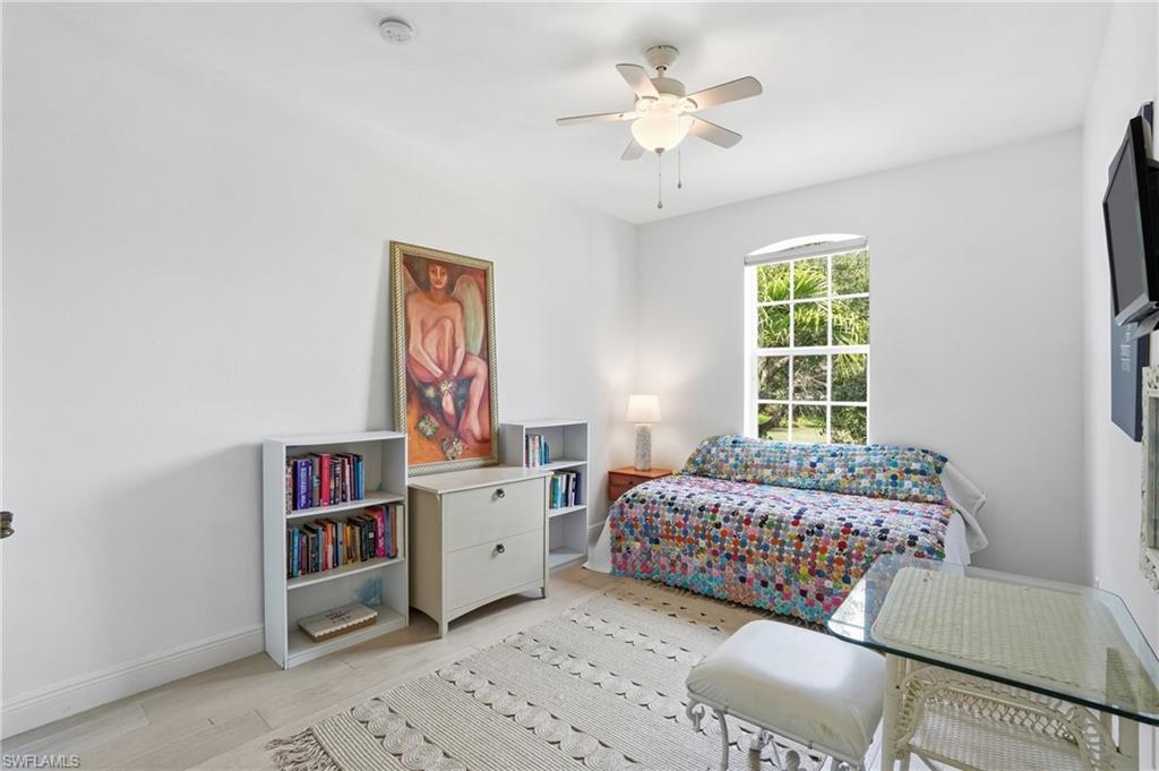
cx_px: 580
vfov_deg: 73.7
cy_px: 386
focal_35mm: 16
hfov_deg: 96.8
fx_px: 515
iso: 400
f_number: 9
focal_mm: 16
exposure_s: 1/400
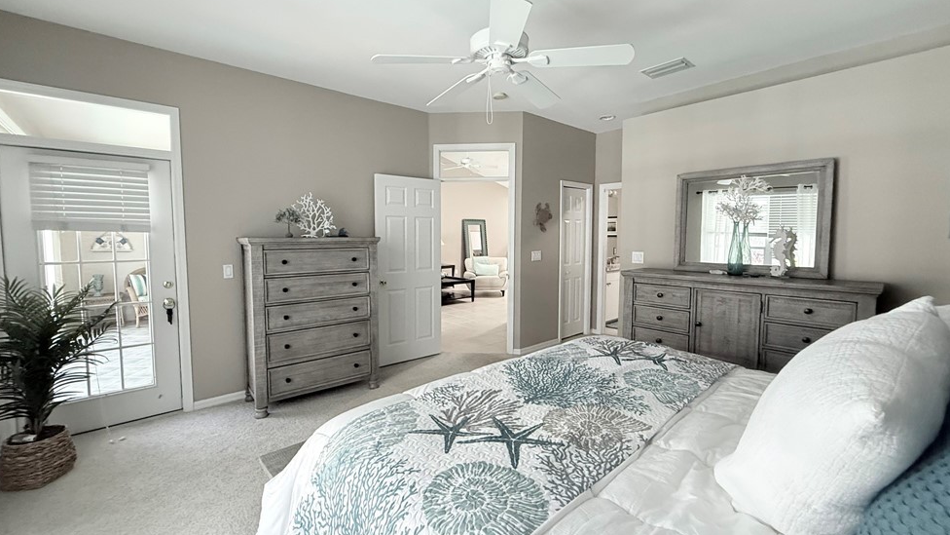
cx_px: 470
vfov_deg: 67.1
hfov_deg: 99.4
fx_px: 403
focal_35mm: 16
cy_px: 258
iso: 640
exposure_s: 1/60
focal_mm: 2.22
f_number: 2.2
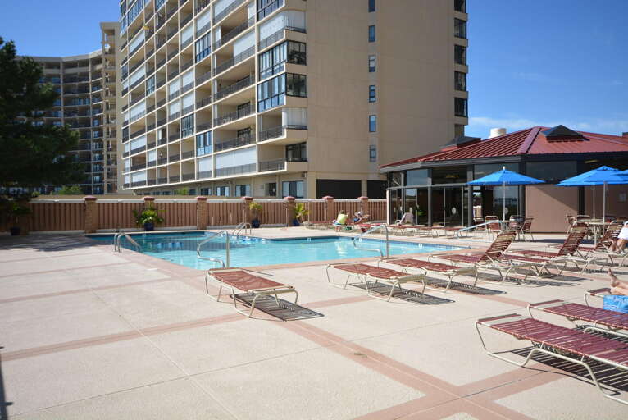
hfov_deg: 61.9
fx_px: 524
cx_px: 314
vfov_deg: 43.7
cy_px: 210
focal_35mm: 30
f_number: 8
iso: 125
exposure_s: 1/250
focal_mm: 20
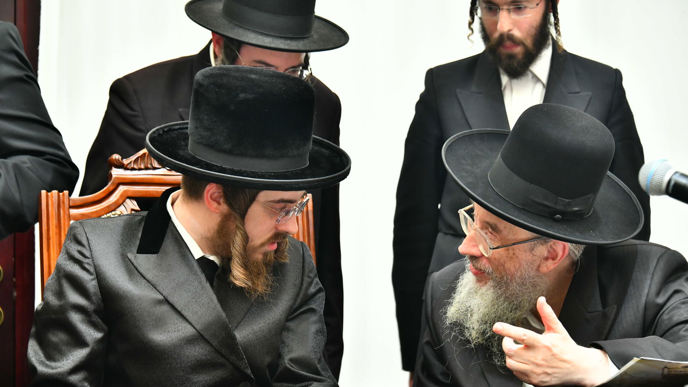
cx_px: 346
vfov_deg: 10.9
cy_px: 226
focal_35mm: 111
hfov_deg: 19.3
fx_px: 2025
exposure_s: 1/125
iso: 2000
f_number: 5.6
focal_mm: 105
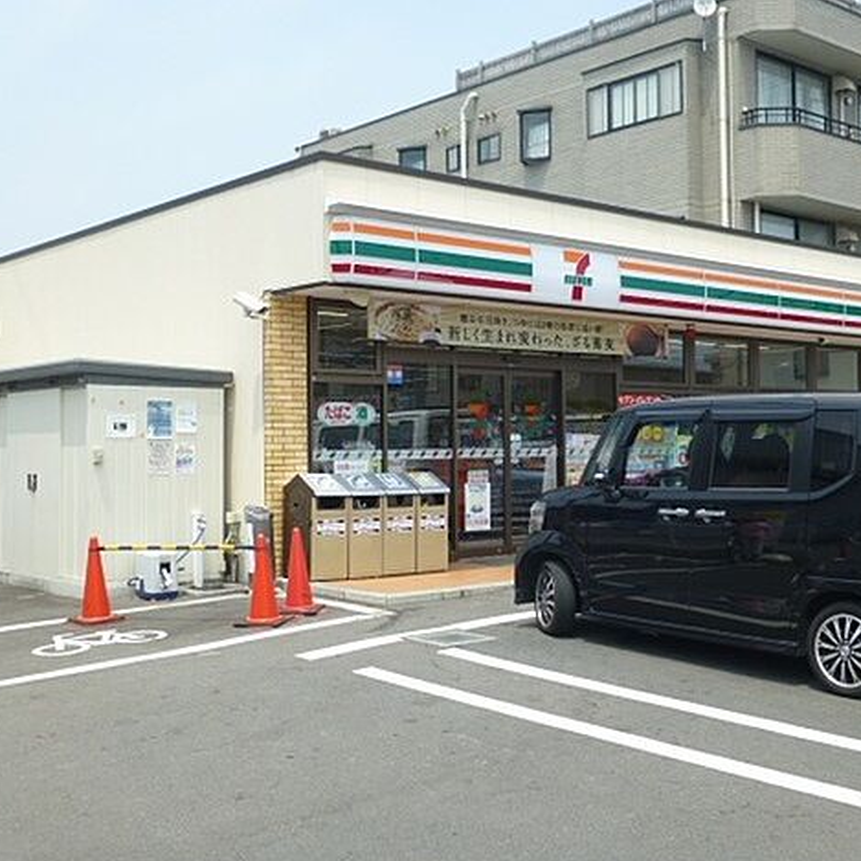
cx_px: 529
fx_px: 1154
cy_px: 439
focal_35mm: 41
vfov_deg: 40.9
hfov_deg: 40.7
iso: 100
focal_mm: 6
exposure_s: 1/800
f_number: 3.5
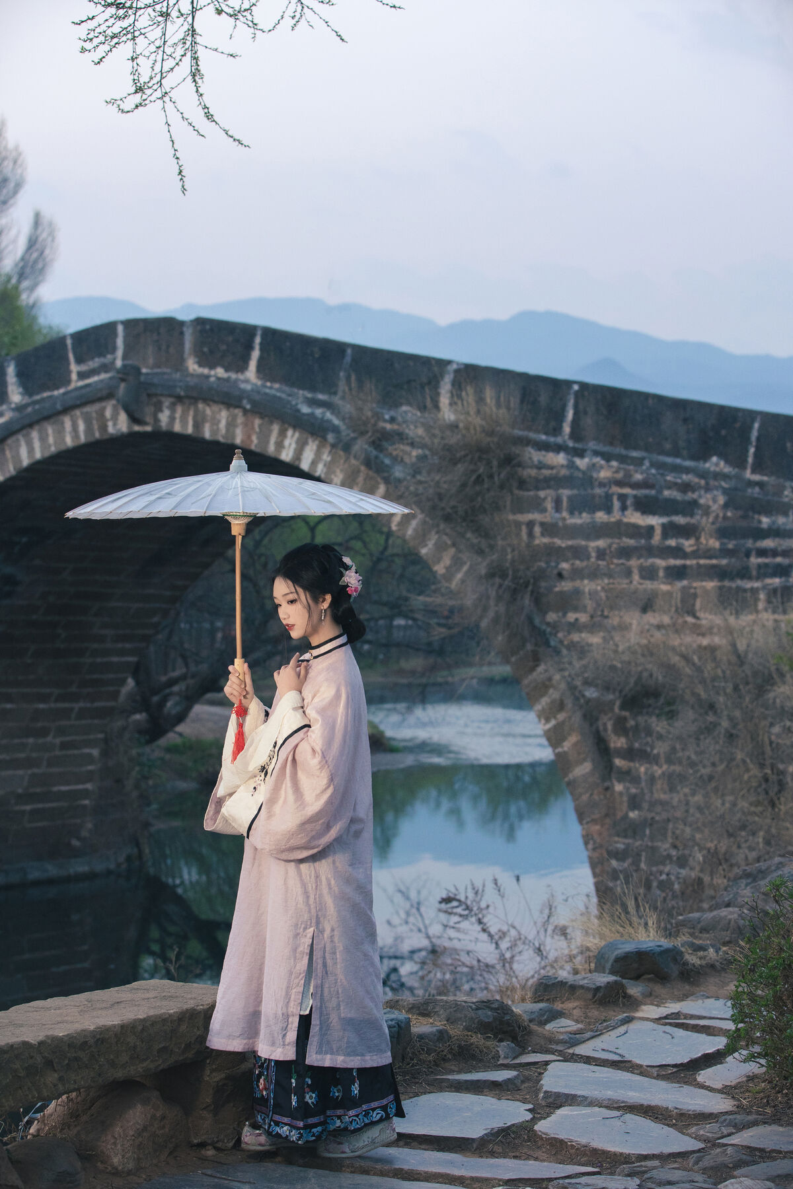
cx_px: 396
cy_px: 594
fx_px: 2313
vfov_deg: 28.8
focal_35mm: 70
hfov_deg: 19.5
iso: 2000
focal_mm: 70
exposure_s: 1/200
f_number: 5
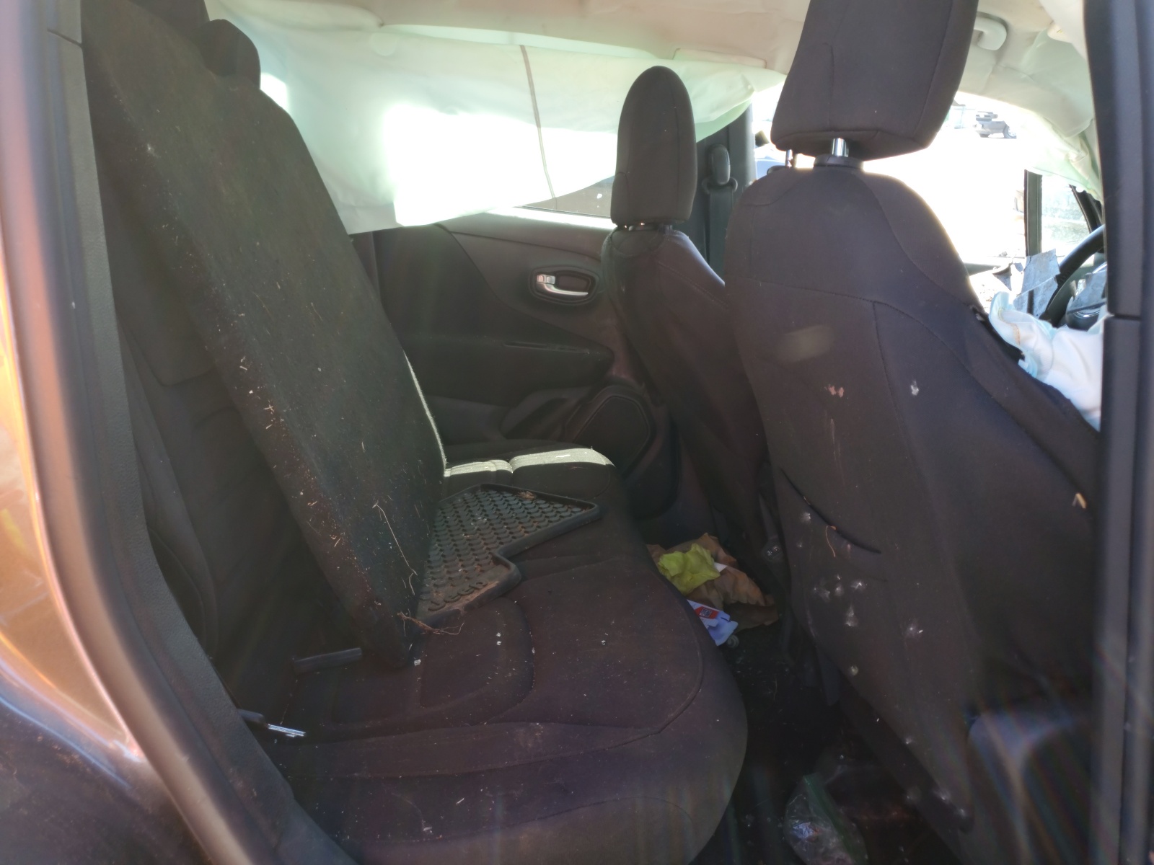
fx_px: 867
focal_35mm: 26
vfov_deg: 53.1
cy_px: 432
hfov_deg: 67.3
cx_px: 577
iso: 50
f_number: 1.5
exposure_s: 1/130
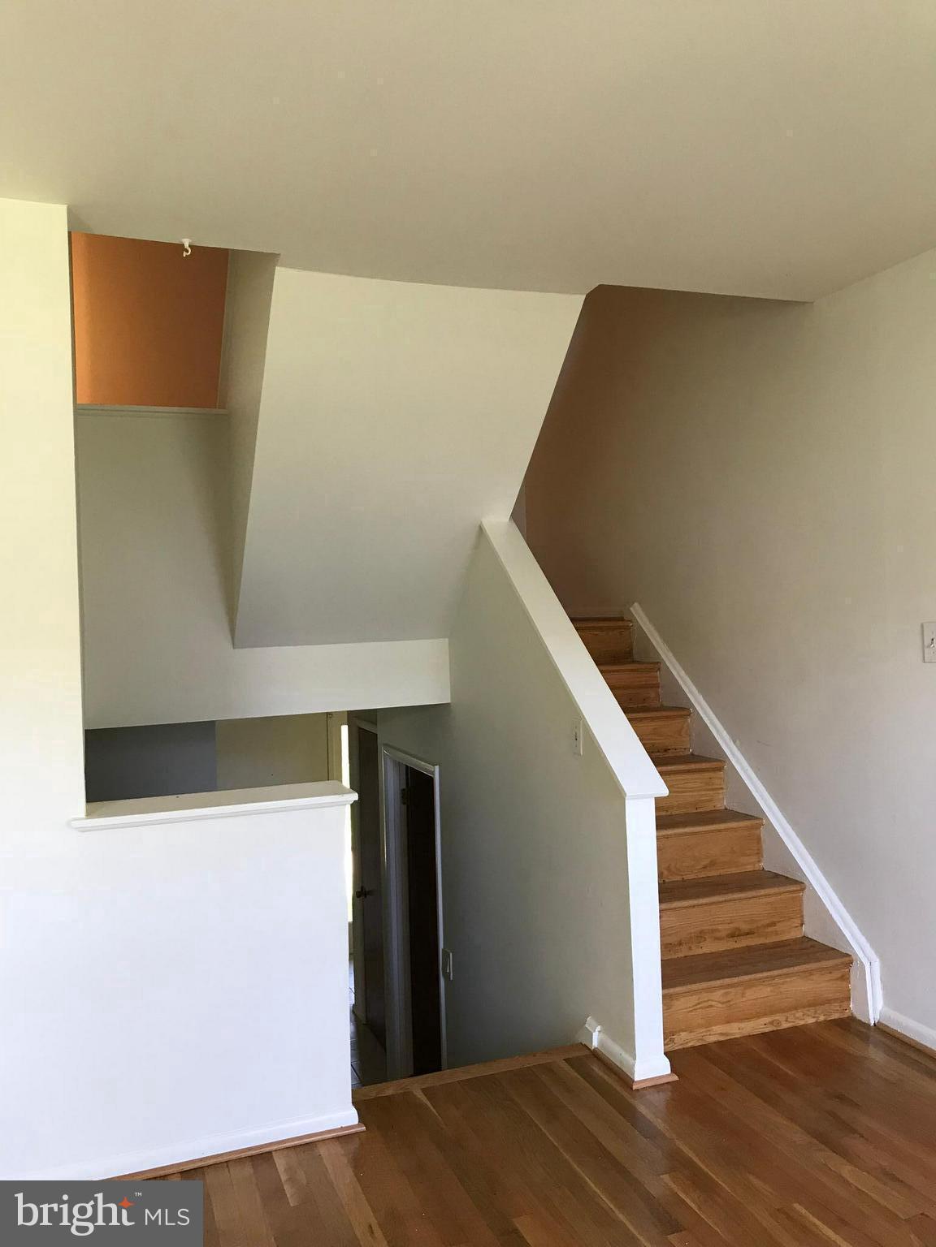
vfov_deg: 63.4
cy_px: 624
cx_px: 468
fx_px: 1009
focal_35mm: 28
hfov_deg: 49.7
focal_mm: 3.99
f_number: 1.8
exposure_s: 1/24
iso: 40
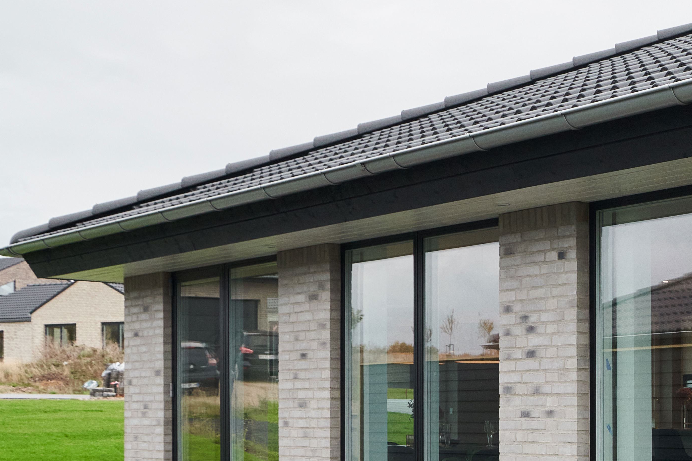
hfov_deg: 24.4
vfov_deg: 18.5
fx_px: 1384
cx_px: 912
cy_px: 433
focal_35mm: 72
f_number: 8
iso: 400
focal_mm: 24
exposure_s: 1/125
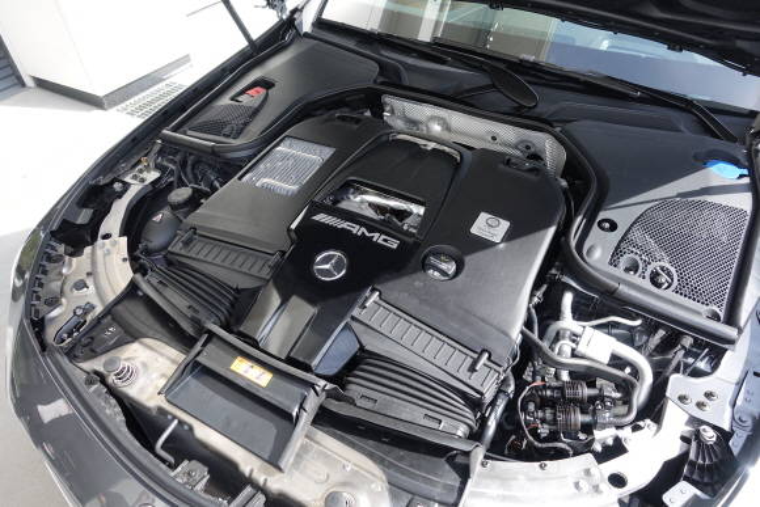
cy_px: 254
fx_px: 507
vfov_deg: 53.2
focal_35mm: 24
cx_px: 380
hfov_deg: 73.7
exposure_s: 1/200
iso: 125
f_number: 4
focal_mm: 8.8
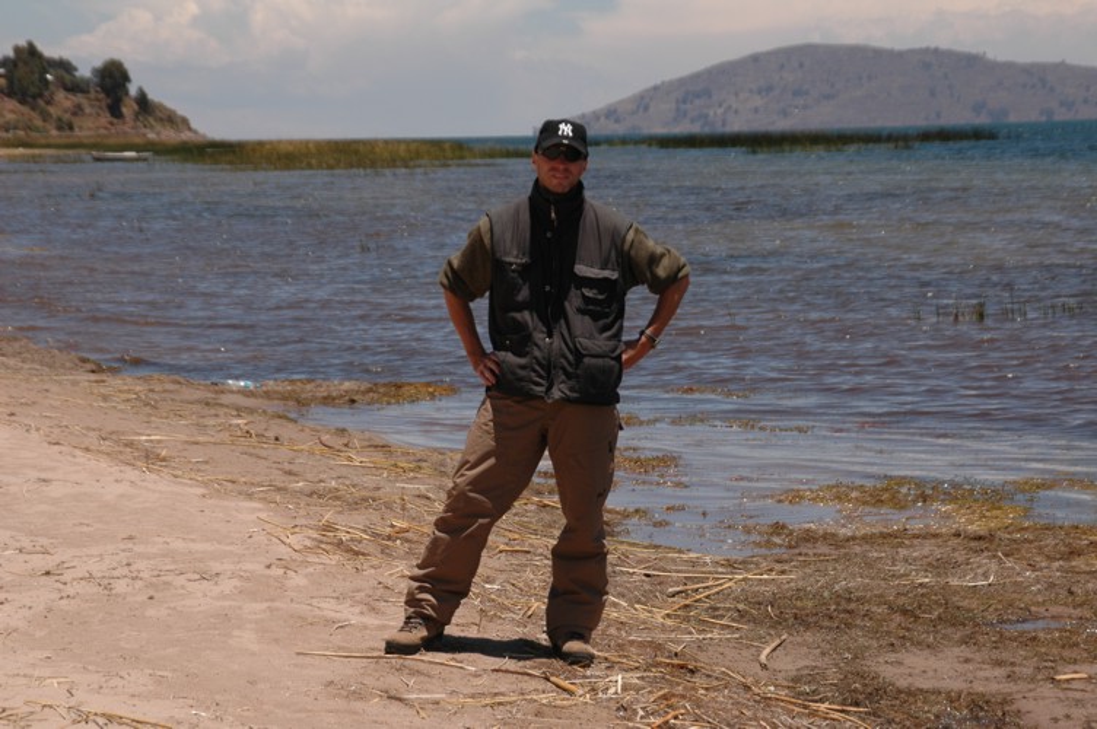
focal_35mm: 117
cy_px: 364
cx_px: 548
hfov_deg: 17.5
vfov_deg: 11.7
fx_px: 3562
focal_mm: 78
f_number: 9
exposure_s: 1/500
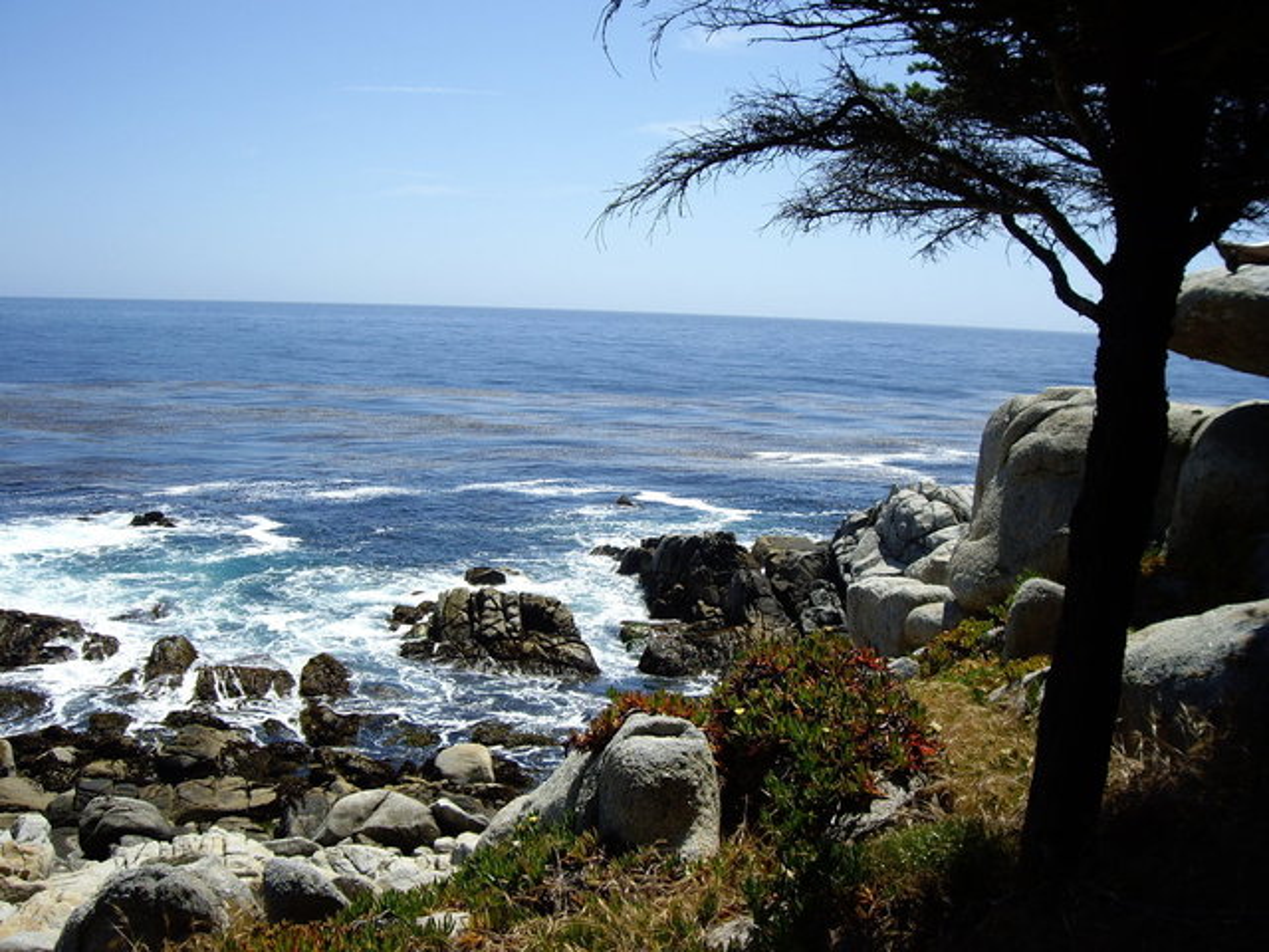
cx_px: 634
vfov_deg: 37.7
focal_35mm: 38
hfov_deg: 49.0
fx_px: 1393
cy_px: 476
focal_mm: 6.2
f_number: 4.3
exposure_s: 1/500
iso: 50
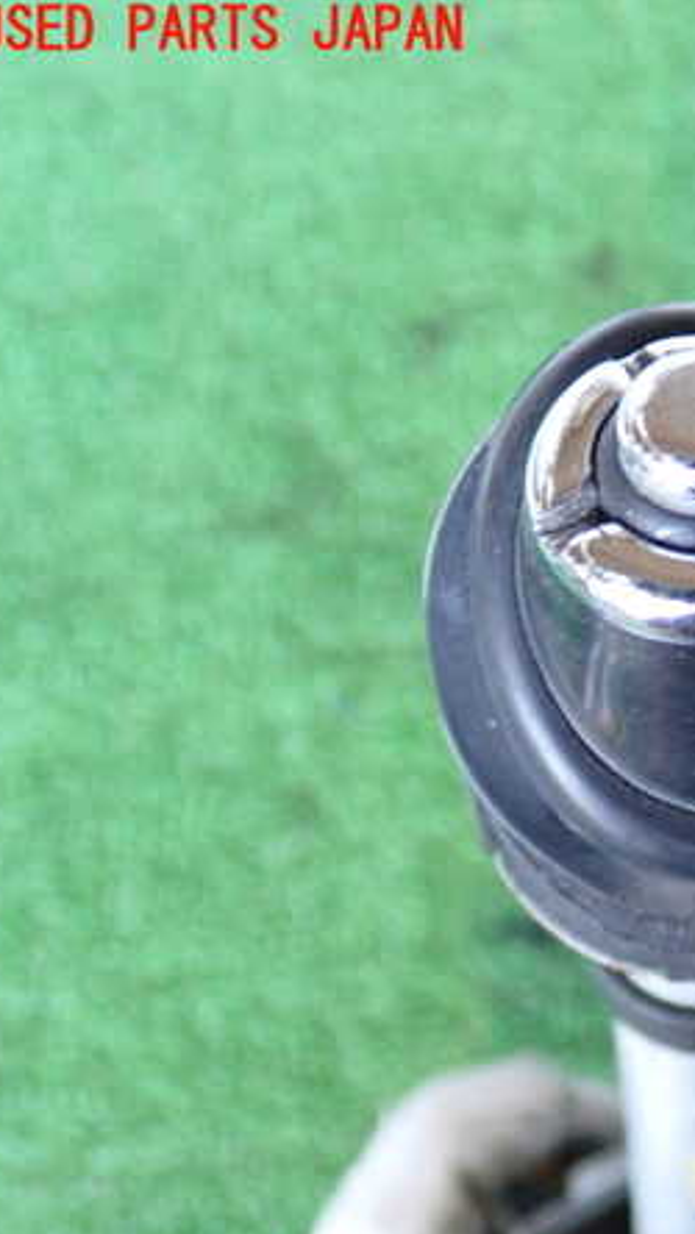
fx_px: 1833
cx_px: 792
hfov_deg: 20.3
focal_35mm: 56
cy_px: 623
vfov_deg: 37.2
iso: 500
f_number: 2.7
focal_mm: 6.83
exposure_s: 1/40
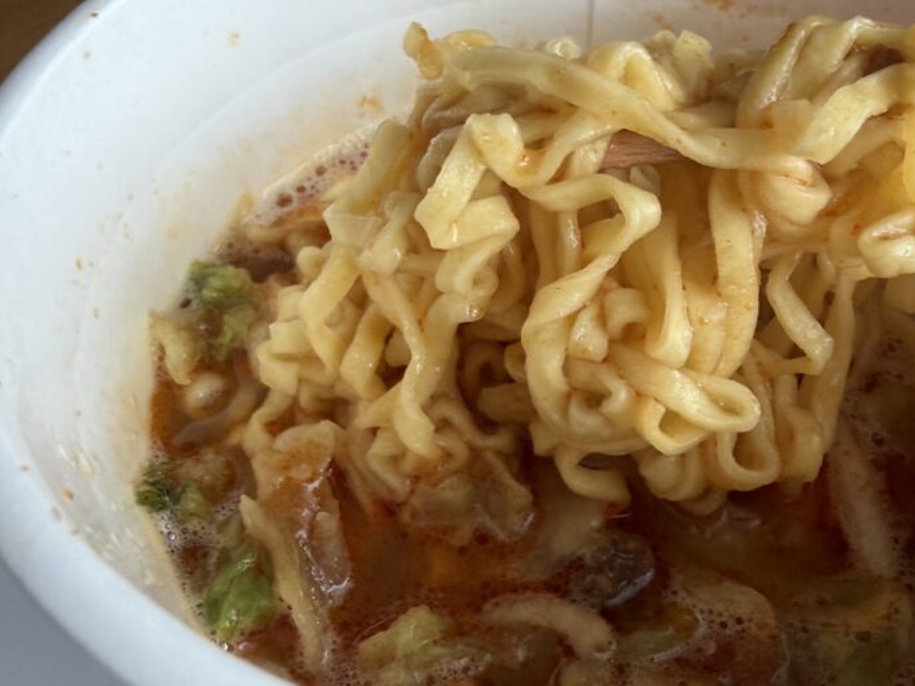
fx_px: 951
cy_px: 287
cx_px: 567
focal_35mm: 36
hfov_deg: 50.9
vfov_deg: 39.5
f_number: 2.2
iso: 160
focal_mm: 2.22
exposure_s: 1/60
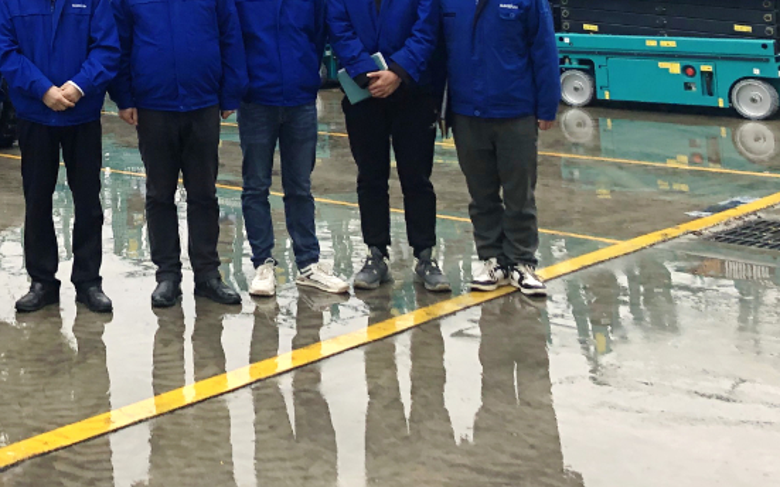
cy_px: -167
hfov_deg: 27.7
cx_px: -33
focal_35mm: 69
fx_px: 1466
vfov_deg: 17.5
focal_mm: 3.99
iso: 20
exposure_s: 1/135
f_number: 1.8
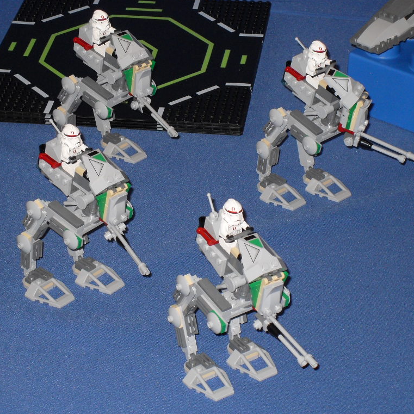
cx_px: 213
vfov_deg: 13.2
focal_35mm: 132
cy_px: 207
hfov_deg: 13.2
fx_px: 1786
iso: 200
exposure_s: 1/90
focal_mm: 18.1
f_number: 5.2
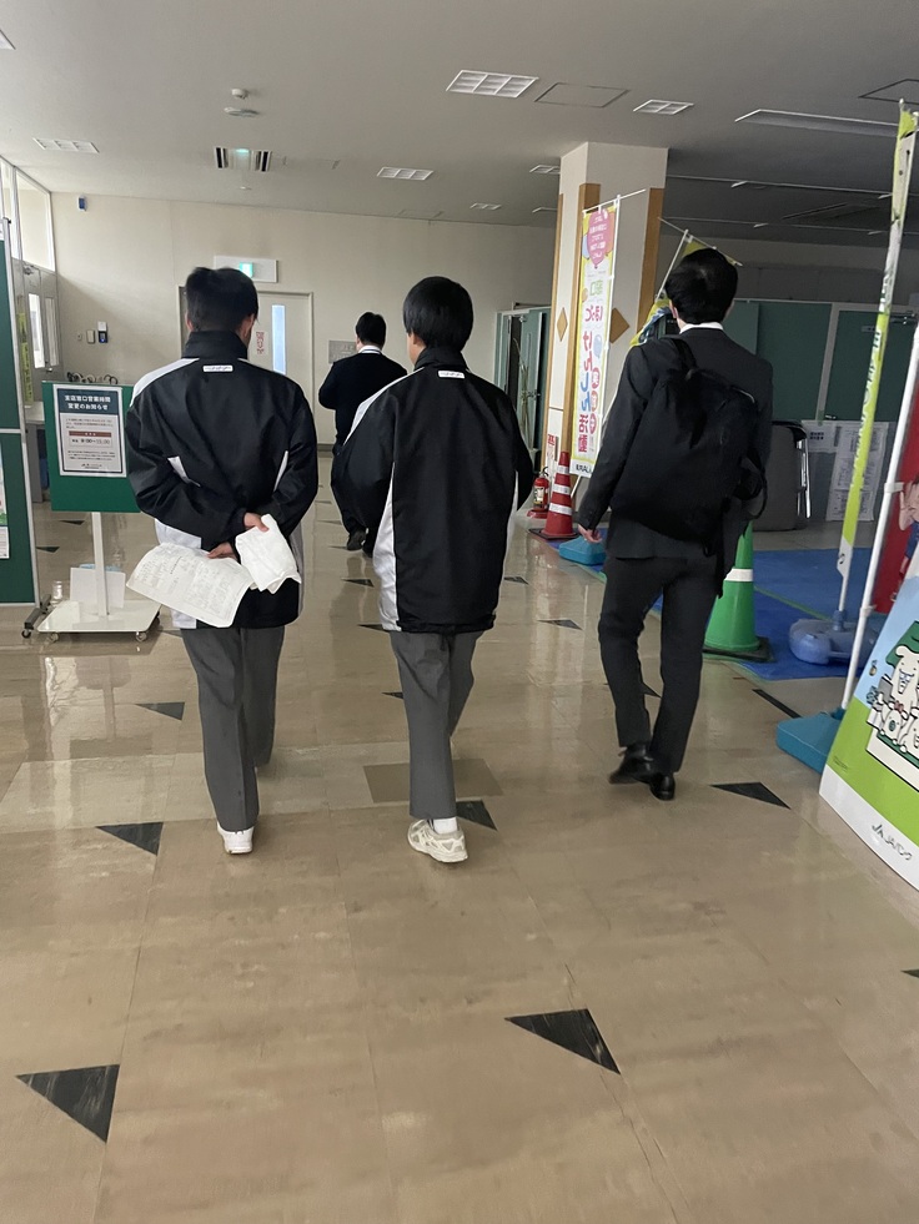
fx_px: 920
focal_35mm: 26
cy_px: 612
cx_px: 460
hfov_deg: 53.1
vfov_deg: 67.3
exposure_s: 1/39
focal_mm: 4.2
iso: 640
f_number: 1.6
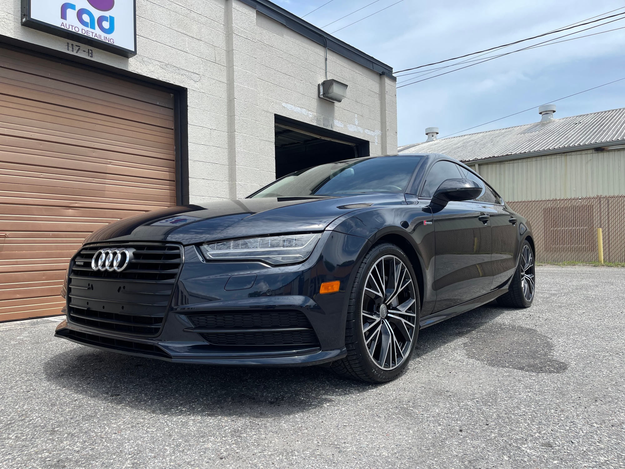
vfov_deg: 53.1
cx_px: 312
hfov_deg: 67.3
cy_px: 234
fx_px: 469
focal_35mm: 26
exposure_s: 1/2660
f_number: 1.6
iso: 32
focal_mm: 5.1
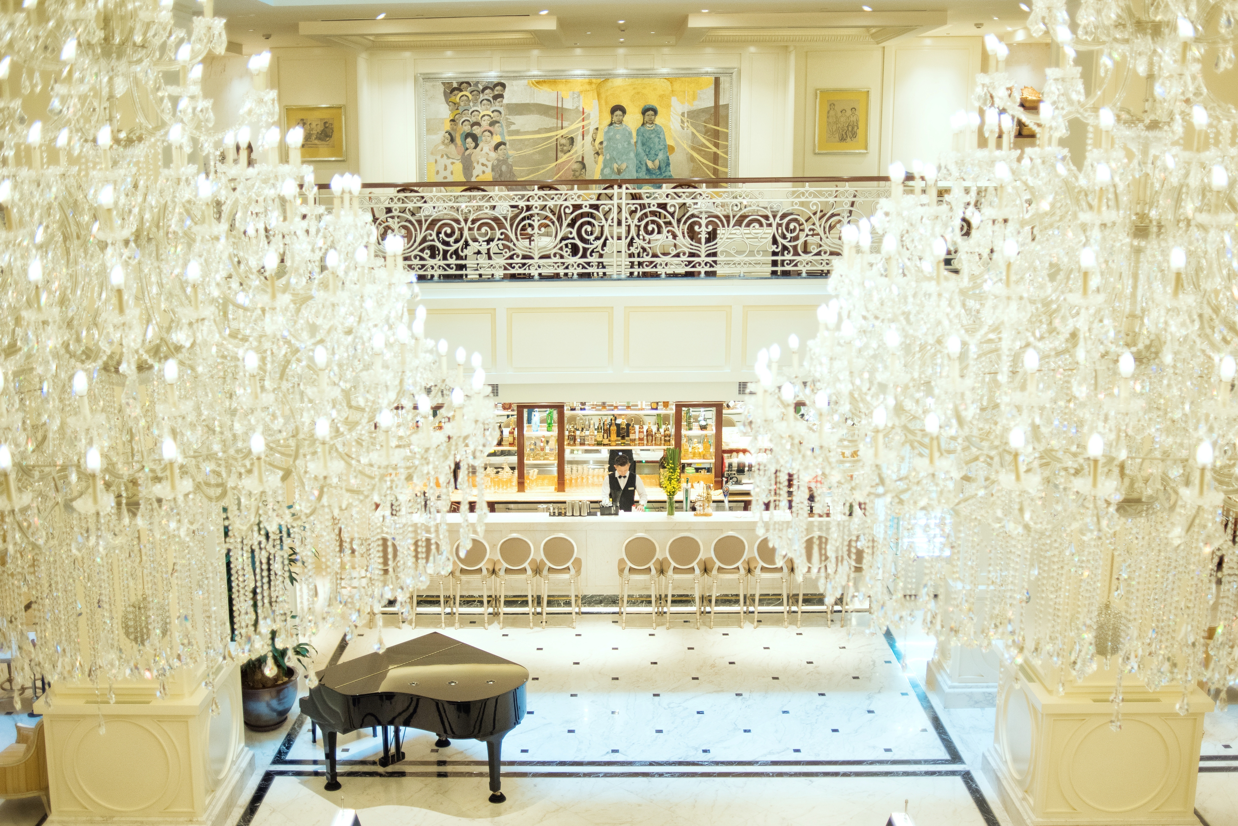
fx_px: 1204
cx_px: 619
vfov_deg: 37.9
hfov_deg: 54.4
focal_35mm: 35
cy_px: 413
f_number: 2
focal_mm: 35
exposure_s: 1/80
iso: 640
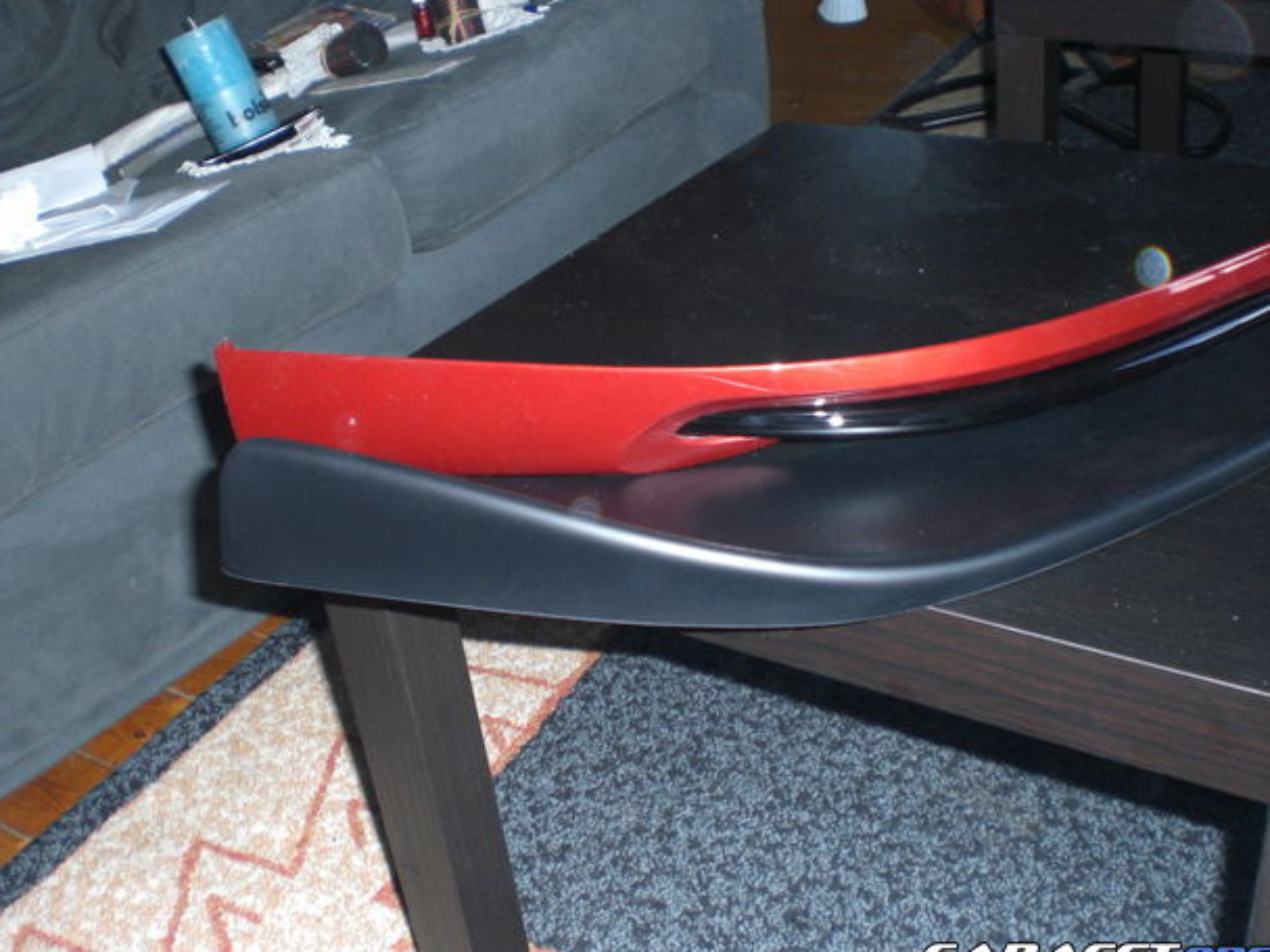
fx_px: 1468
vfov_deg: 36.0
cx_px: 612
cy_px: 474
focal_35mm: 40
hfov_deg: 46.8
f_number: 3.1
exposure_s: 1/60
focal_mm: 6.3
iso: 200
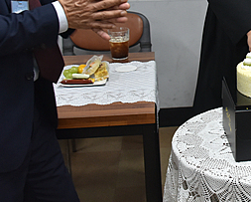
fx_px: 617
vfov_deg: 18.2
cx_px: 278
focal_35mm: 83
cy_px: 15
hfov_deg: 21.7
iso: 1250
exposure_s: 1/125
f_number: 4.5
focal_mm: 28
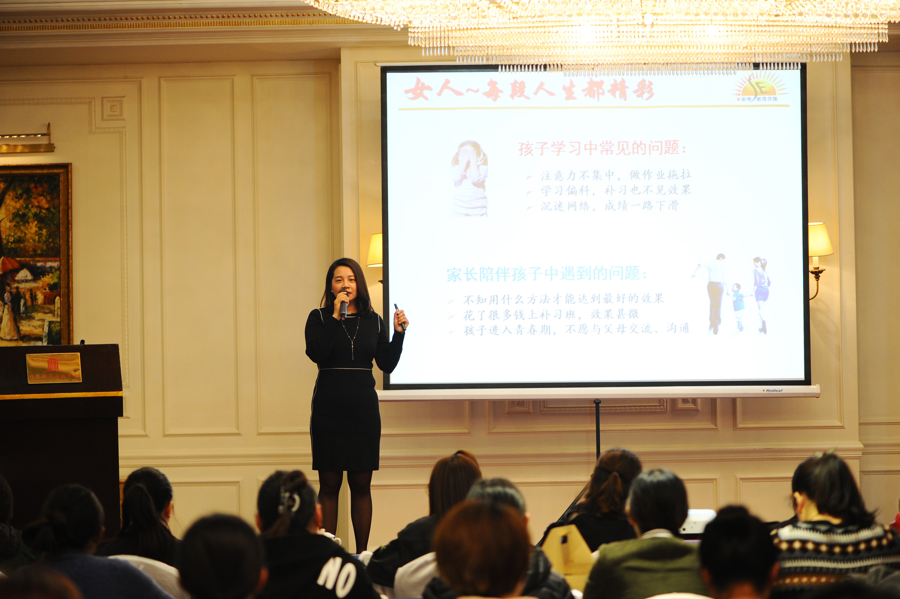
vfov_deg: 13.0
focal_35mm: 105
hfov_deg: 19.5
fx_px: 2623
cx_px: 450
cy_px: 300
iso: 1250
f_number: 4.5
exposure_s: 1/80
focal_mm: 105
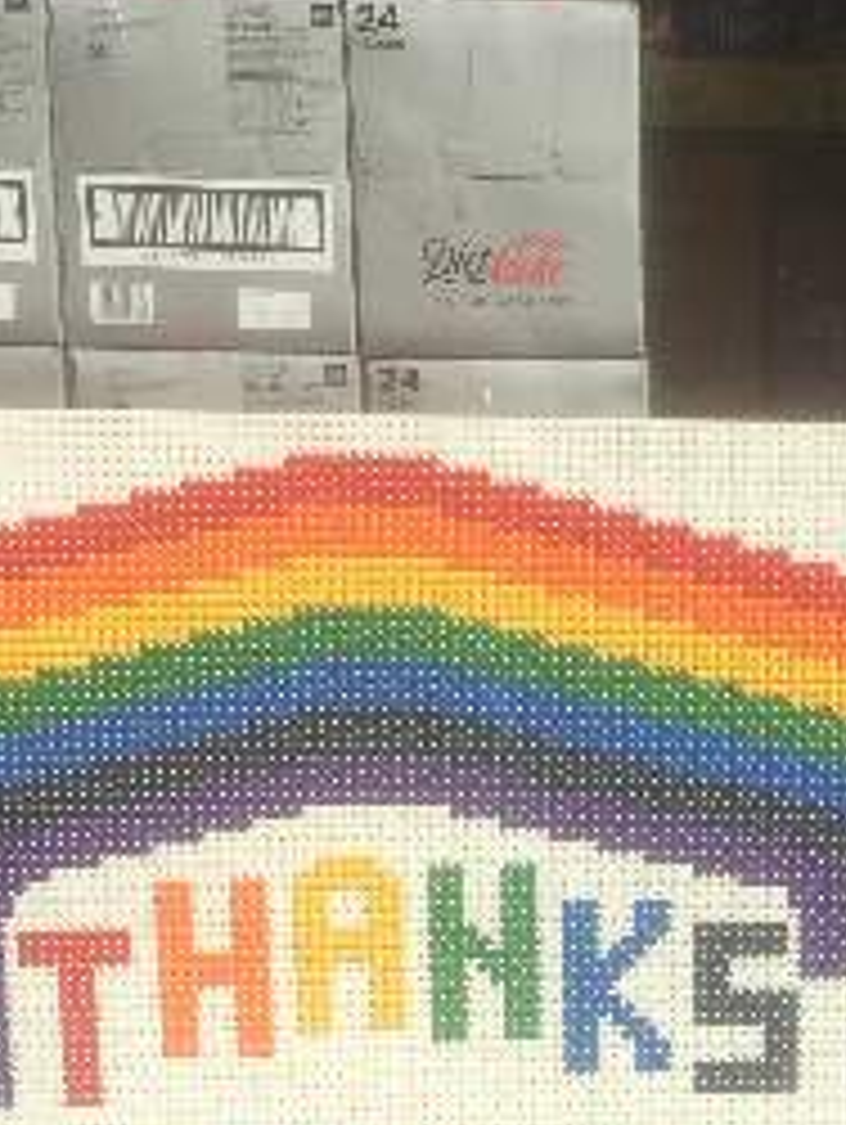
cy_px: 1148
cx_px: 909
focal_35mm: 88
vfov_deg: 21.4
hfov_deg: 16.4
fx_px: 2863
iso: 25
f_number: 2.2
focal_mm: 4.15
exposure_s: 1/2137
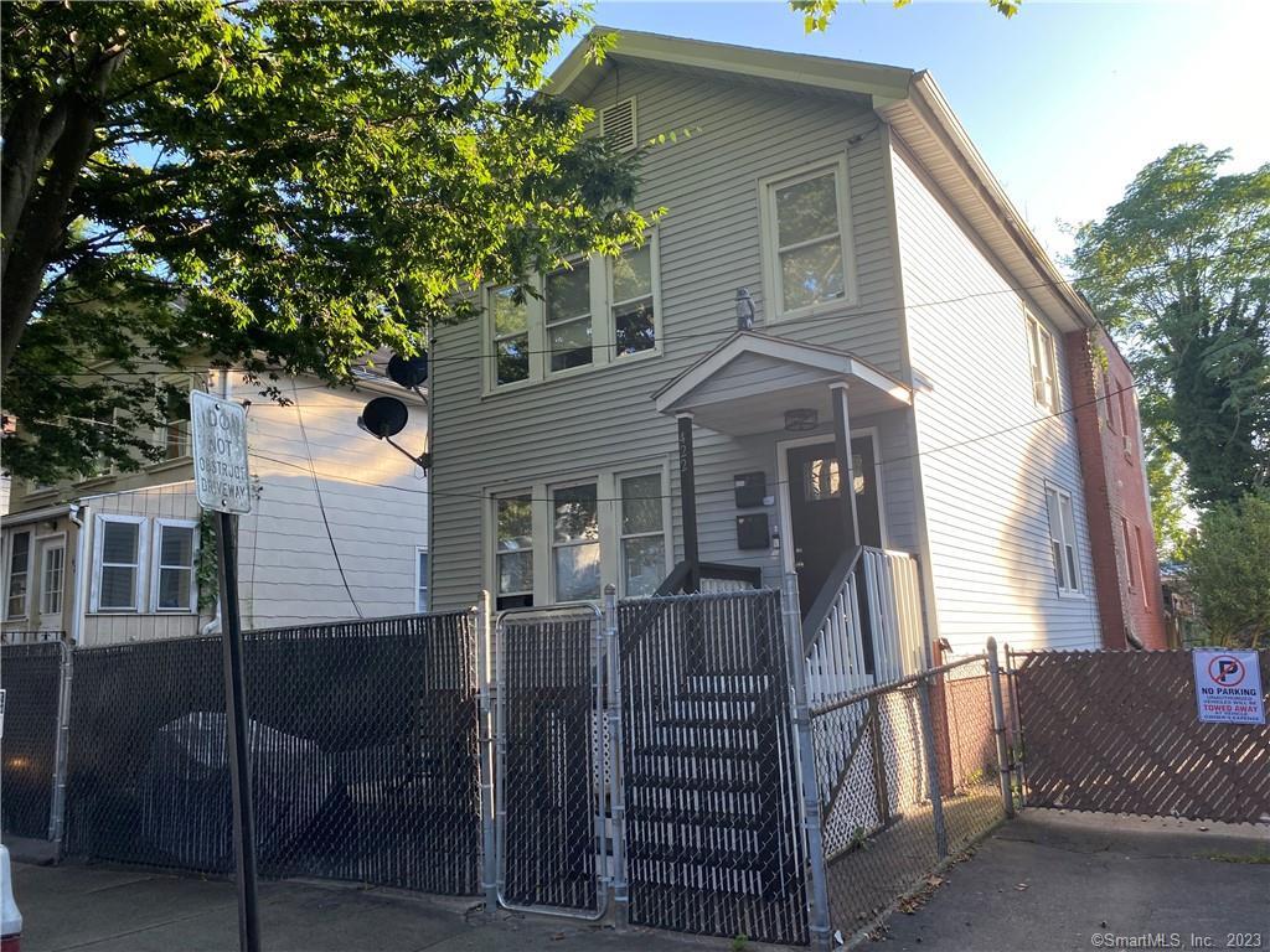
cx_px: 635
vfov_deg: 53.1
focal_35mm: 26
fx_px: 954
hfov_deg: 67.3
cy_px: 476
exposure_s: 1/223
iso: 32
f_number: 1.8
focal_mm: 4.25
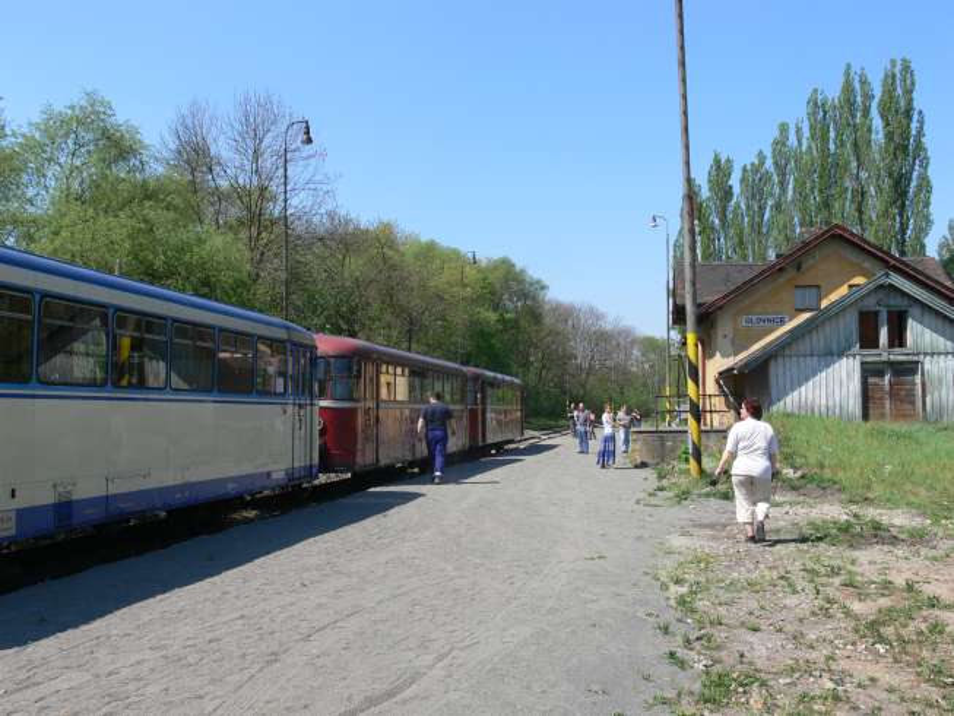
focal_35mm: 35
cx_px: 477
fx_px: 965
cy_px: 358
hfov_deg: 52.6
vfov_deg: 40.7
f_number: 5.6
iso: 100
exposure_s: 1/400
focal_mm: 7.4
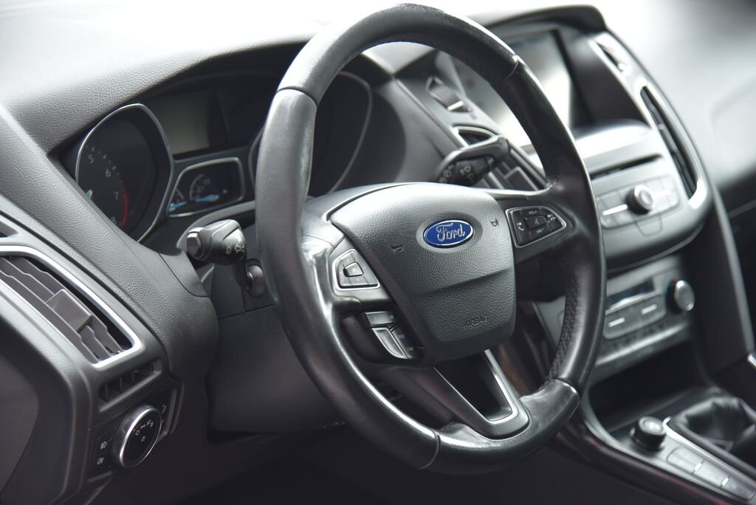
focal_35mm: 86
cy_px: 252
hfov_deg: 23.6
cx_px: 378
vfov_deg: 15.9
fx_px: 1807
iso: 500
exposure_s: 1/80
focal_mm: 86
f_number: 4.5
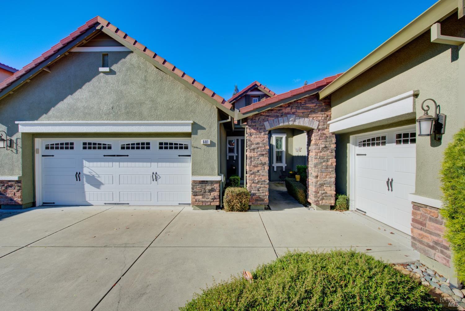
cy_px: 156
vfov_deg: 81.3
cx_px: 232
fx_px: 181
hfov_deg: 104.2
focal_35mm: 14
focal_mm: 14
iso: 100
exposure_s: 1/100
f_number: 14
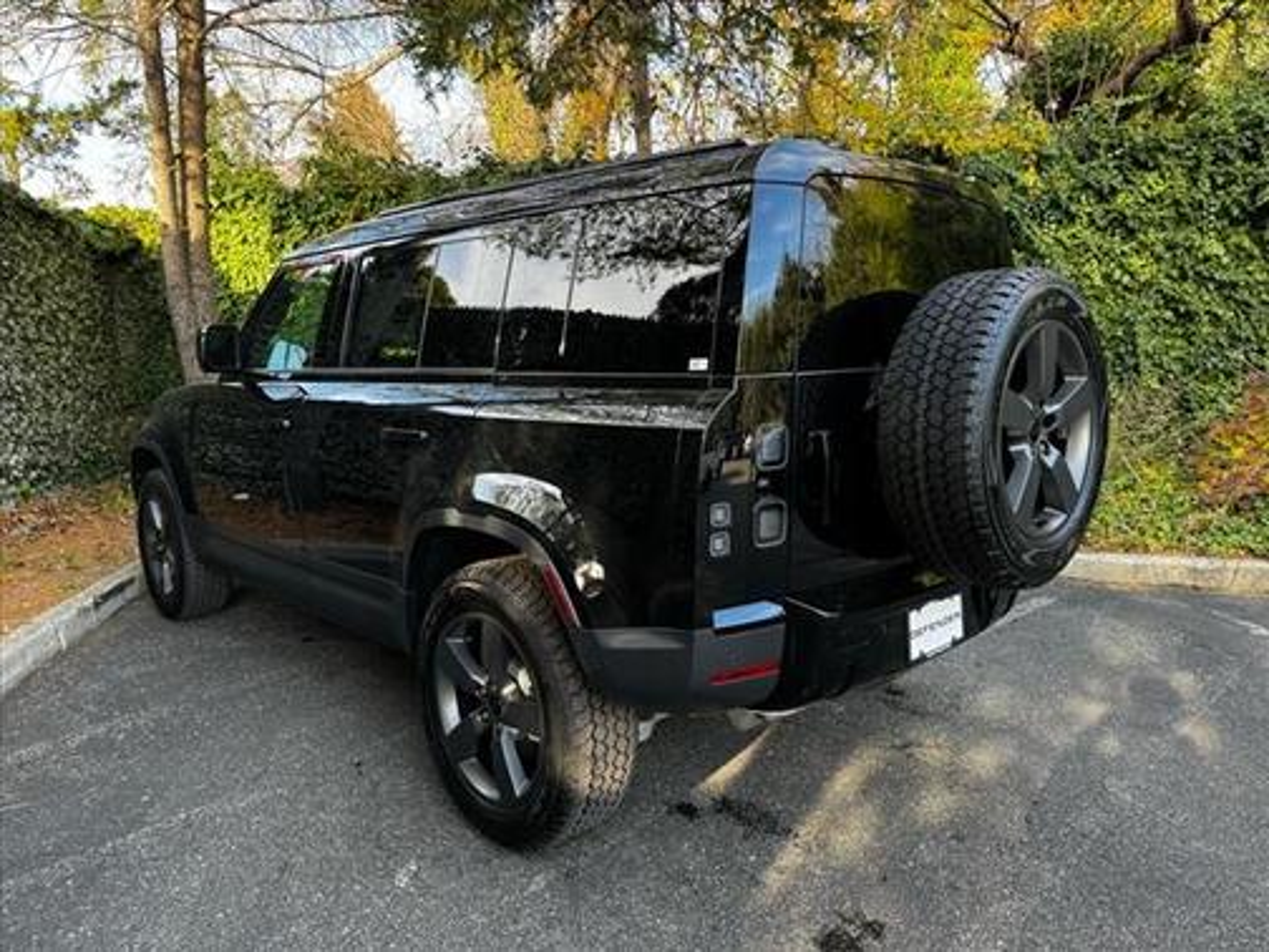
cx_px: 634
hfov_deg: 71.6
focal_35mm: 24
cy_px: 476
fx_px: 880
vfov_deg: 56.8
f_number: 1.78
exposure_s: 1/121
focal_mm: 6.76
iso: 80
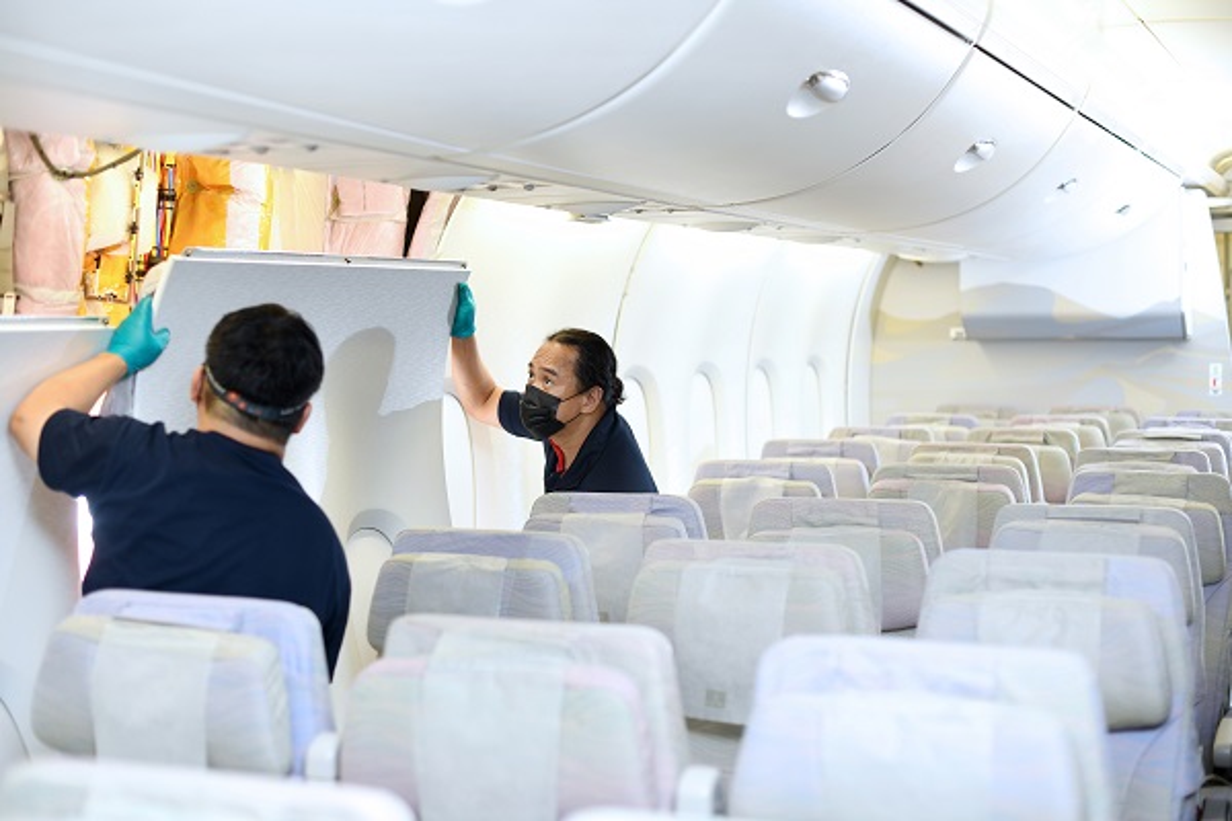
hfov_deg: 39.6
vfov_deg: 27.0
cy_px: 410
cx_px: 616
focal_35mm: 50
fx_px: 1711
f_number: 2.5
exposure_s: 1/100
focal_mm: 50
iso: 400
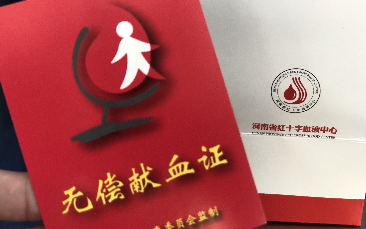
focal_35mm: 56
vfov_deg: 23.1
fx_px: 559
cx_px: 183
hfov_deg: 36.3
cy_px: 107
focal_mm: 6
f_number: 2.4
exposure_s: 1/60
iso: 100
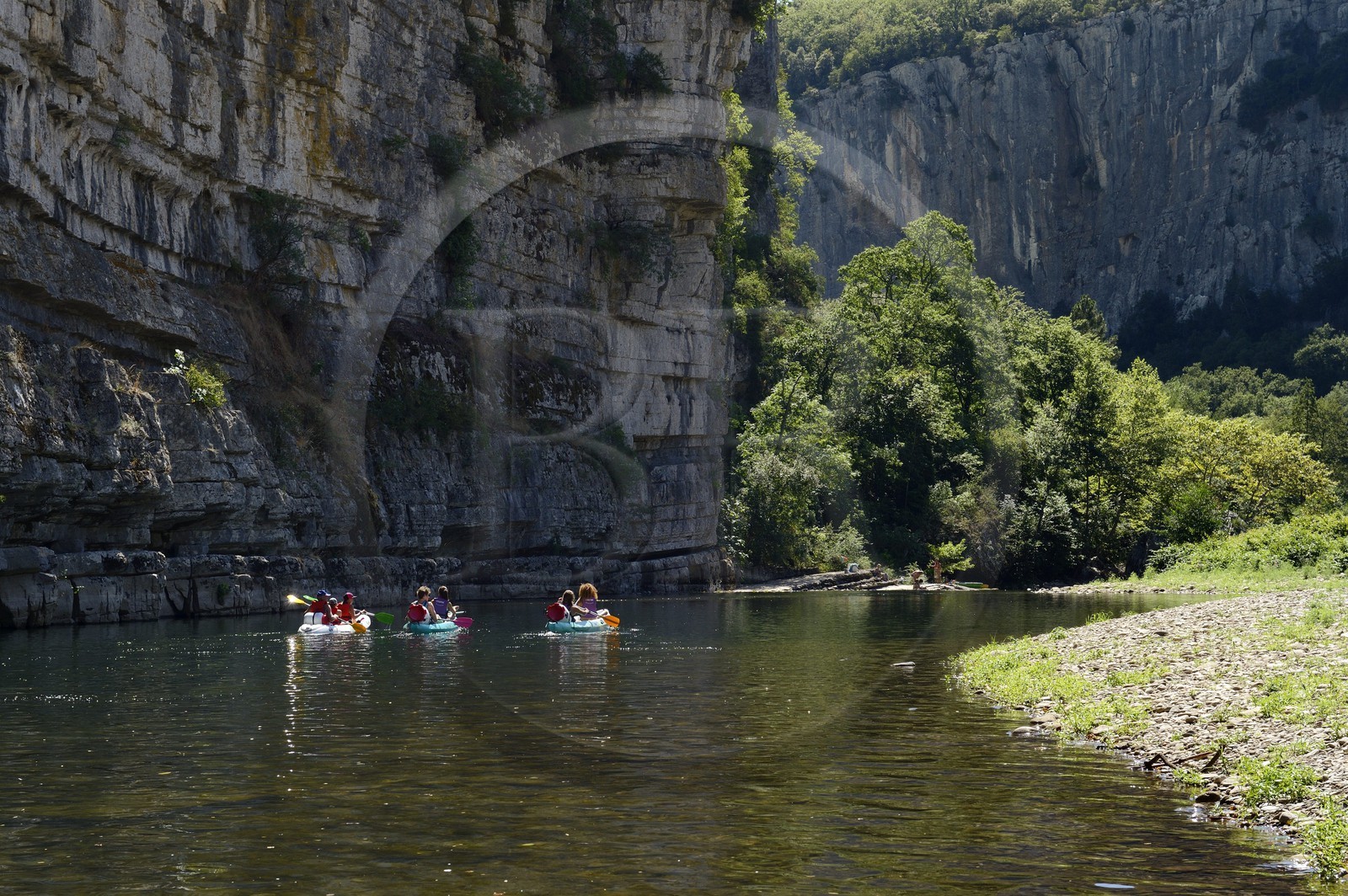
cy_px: 448
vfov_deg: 19.4
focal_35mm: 70
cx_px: 674
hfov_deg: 28.9
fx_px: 2619
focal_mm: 70
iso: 400
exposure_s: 1/320
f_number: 11
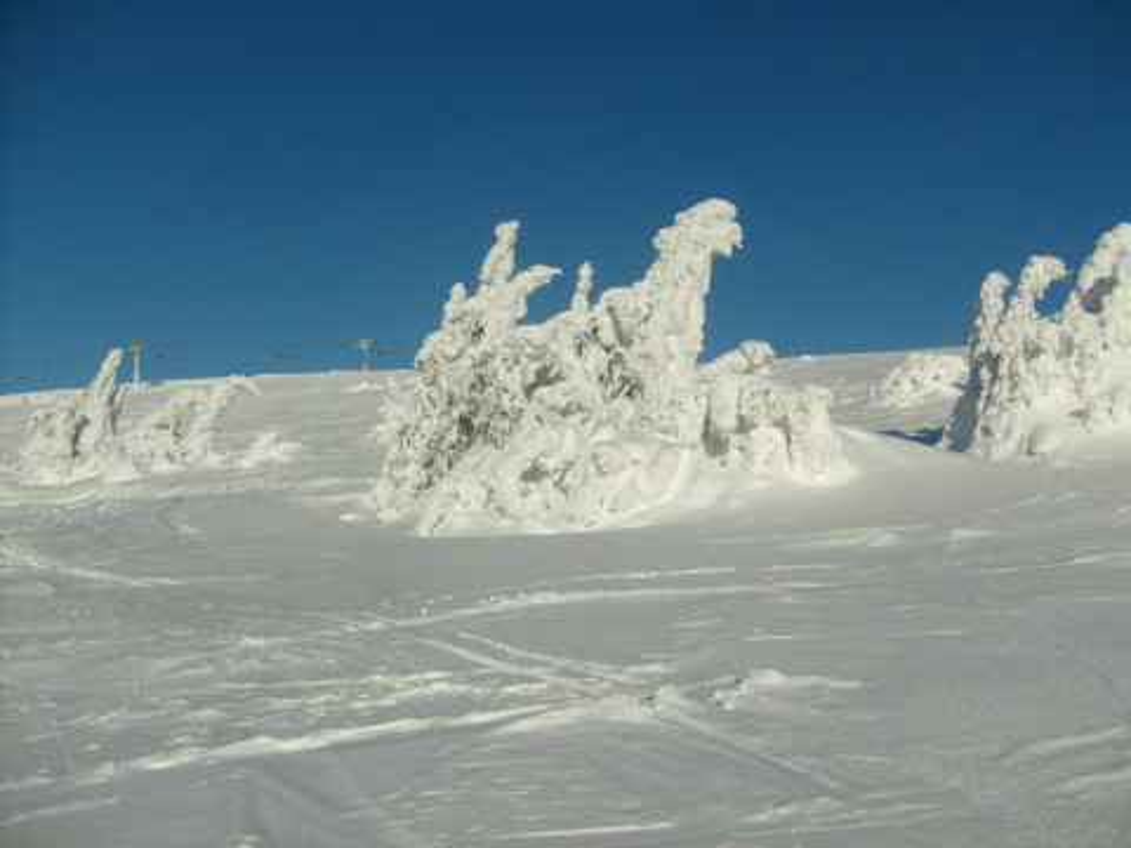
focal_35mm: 35
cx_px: 566
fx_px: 1144
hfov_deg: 52.6
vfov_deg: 40.7
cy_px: 424
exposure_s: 1/1000
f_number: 7.1
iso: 80
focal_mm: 5.8
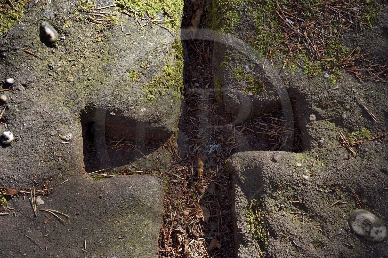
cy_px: 129
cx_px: 194
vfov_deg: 21.9
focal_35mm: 62
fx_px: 668
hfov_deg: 32.4
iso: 800
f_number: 11
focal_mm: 62
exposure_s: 1/200
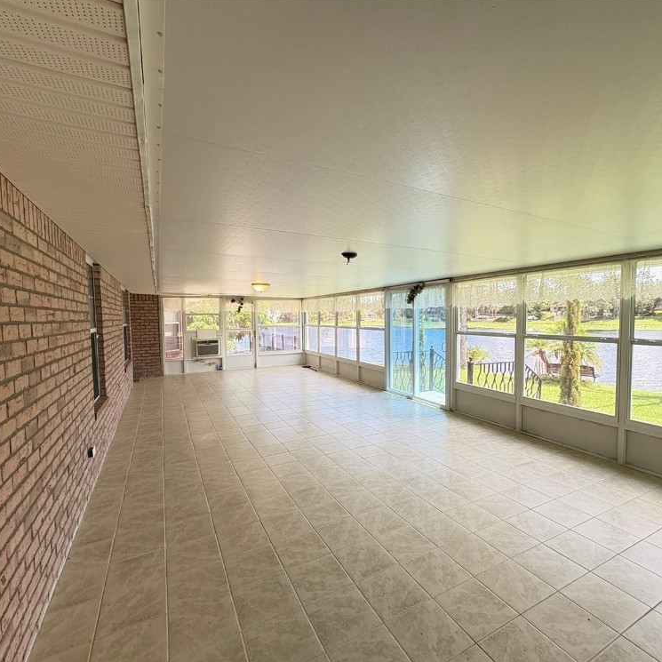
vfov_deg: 84.0
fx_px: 368
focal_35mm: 17
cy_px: 336
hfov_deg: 83.7
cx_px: 364
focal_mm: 2.22
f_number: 2.2
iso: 100
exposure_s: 1/99
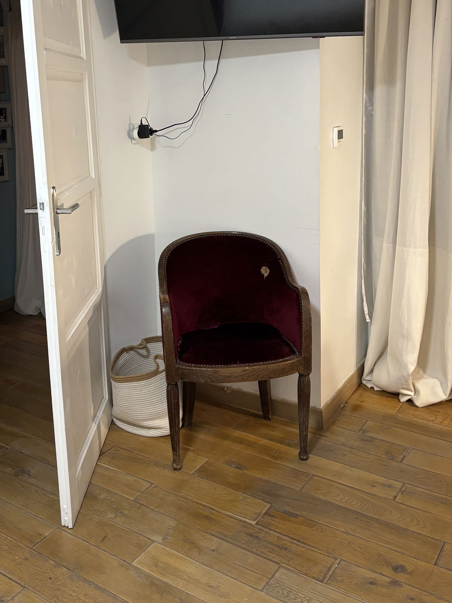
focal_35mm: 37
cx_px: 163
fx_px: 644
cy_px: 192
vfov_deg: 49.1
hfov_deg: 38.4
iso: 200
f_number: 1.6
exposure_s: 1/53
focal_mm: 5.96
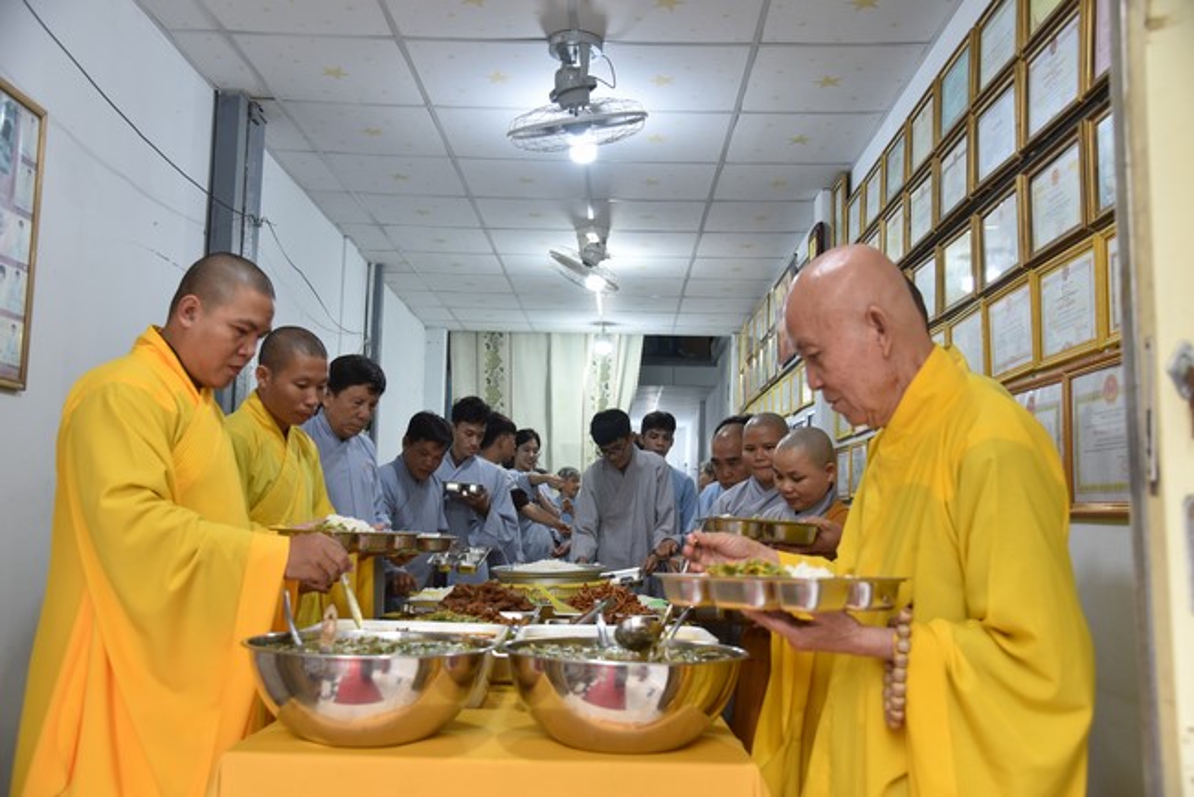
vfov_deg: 41.2
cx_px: 597
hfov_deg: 58.7
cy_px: 398
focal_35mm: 32
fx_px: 1062
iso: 400
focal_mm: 32
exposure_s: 1/80
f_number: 4
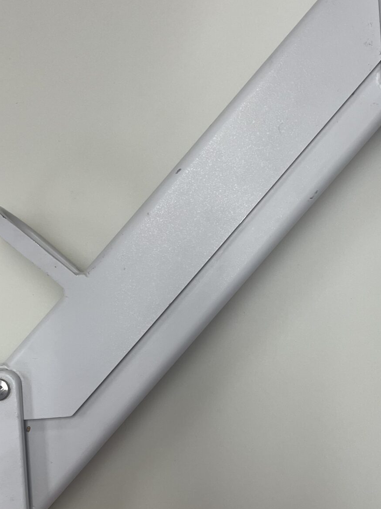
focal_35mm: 46
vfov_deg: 41.0
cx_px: 209
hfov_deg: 31.5
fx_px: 675
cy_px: 308
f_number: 1.6
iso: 50
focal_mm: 4.2
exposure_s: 1/120
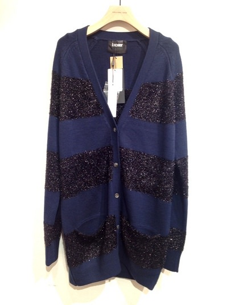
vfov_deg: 52.7
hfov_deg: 40.6
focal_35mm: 35
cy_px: 152
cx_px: 114
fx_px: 307
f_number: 2.4
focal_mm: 4.28
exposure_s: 1/17
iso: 125
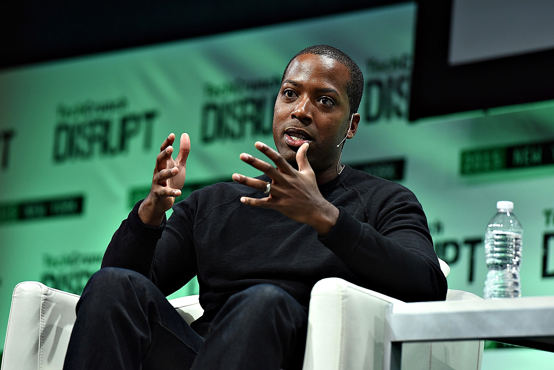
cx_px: 277
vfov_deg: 6.9
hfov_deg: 10.3
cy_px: 185
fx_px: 3079
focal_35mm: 200
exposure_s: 1/320
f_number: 4
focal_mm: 200
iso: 2000
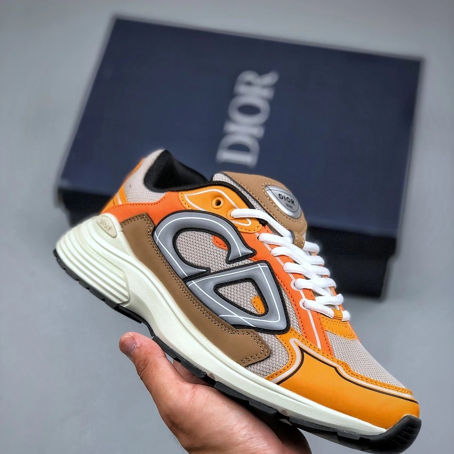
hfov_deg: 25.4
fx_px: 1009
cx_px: 226
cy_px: 286
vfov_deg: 25.3
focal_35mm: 68
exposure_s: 1/50
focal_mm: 6.6
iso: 20
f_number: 2.8
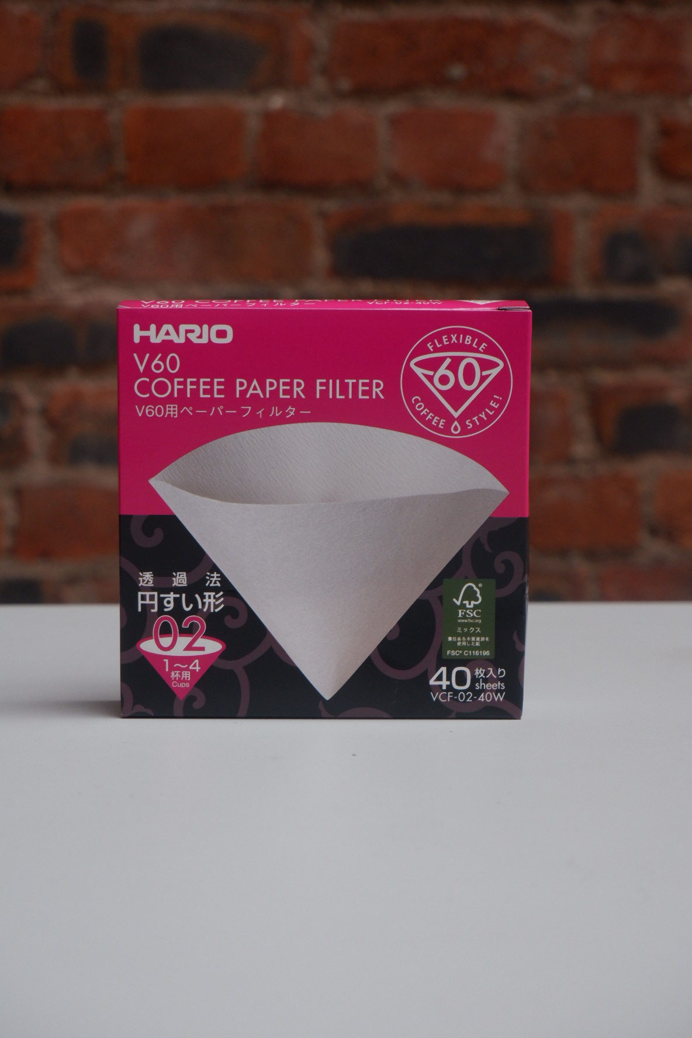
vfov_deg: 31.0
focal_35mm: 65
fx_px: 1874
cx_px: 346
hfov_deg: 20.9
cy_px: 519
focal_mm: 43.2
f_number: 5.6
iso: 1250
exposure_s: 1/60
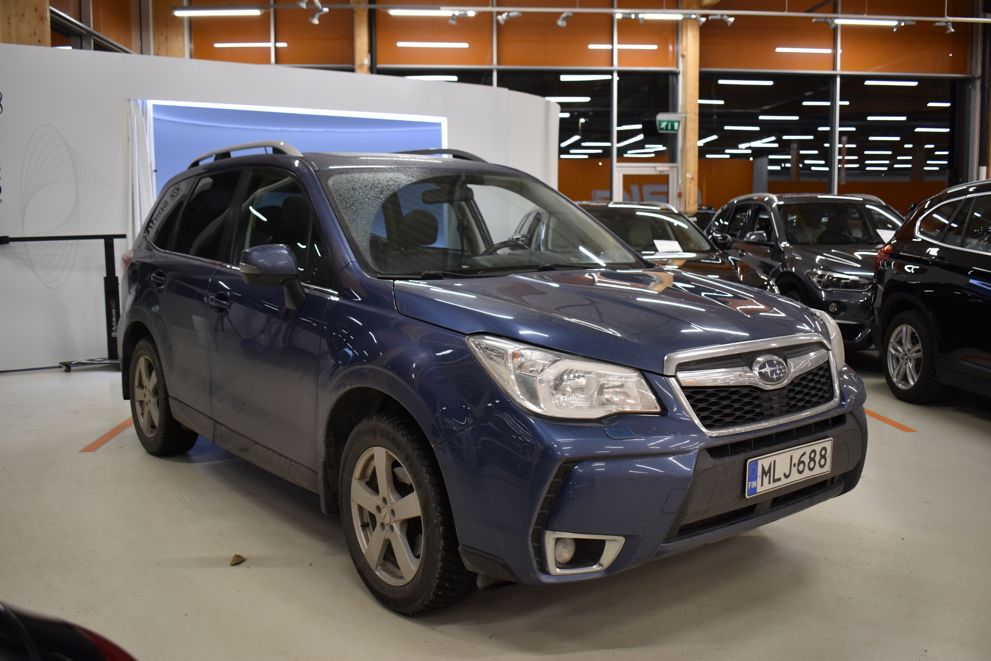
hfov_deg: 57.2
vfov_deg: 40.0
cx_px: 496
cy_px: 330
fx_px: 908
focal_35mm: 33
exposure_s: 1/60
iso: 450
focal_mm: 22
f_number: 4
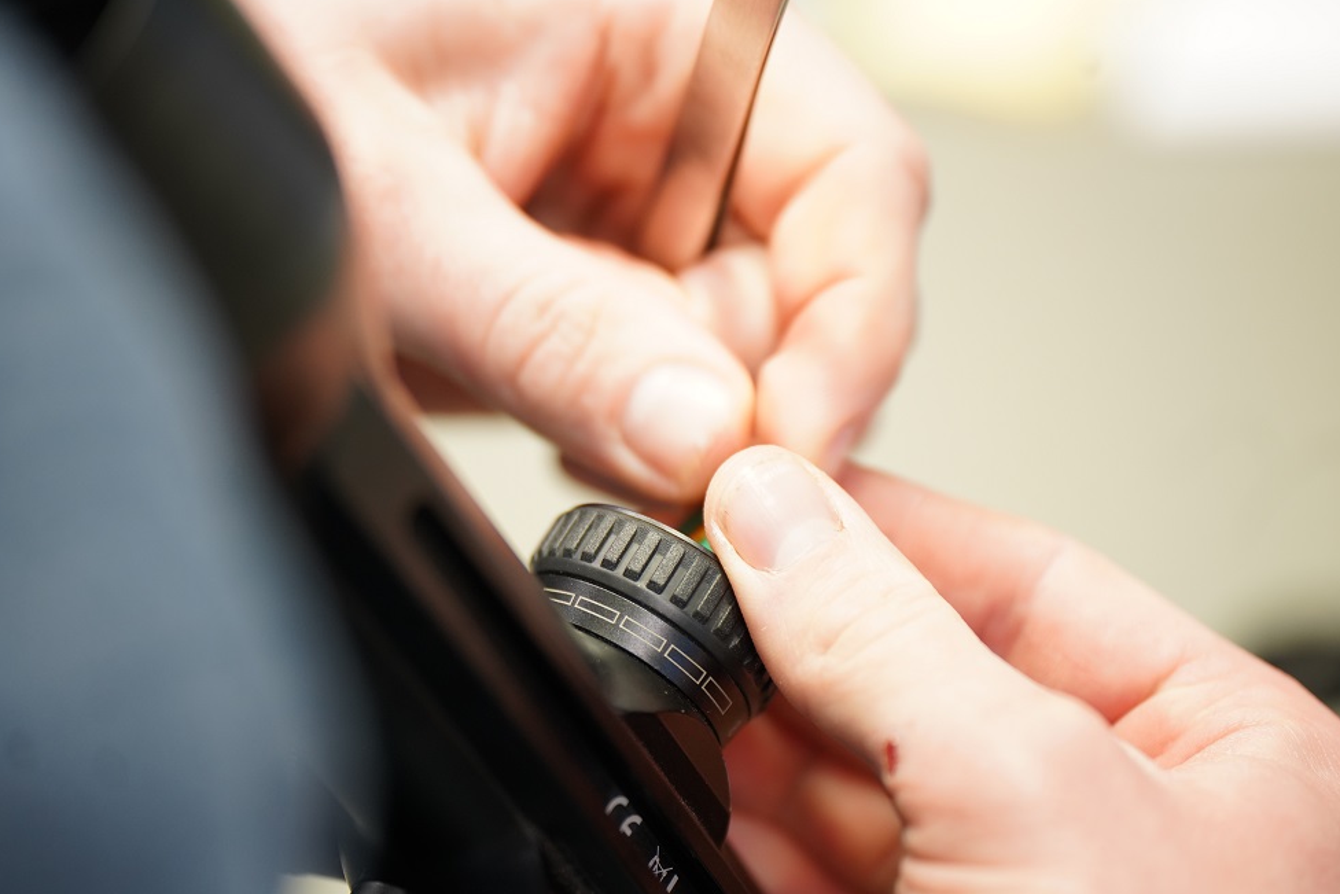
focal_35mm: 166
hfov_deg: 12.4
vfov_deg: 8.3
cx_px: 658
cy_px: 520
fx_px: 6179
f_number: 2.8
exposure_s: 1/125
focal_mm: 135
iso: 1000
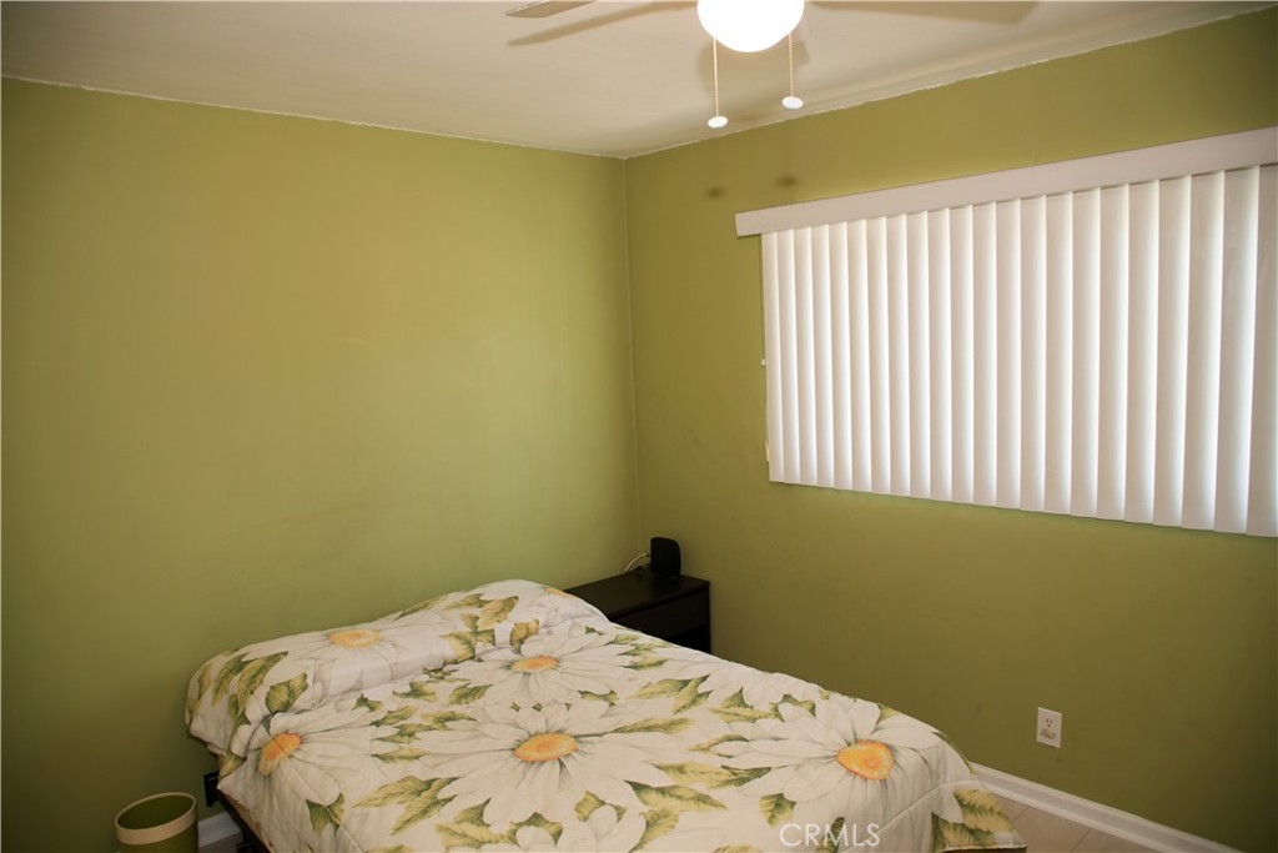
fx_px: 994
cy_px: 426
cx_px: 639
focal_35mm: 28
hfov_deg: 65.5
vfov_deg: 46.4
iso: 200
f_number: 3.5
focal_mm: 28
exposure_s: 1/60
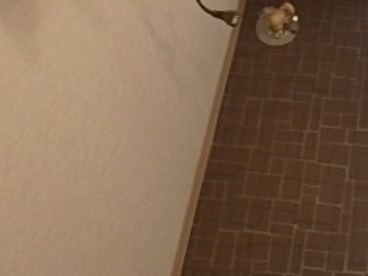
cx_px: 337
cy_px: -84
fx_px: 606
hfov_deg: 32.0
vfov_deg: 22.8
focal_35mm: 57
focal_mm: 3.7
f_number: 3.5
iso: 250
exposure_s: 1/30
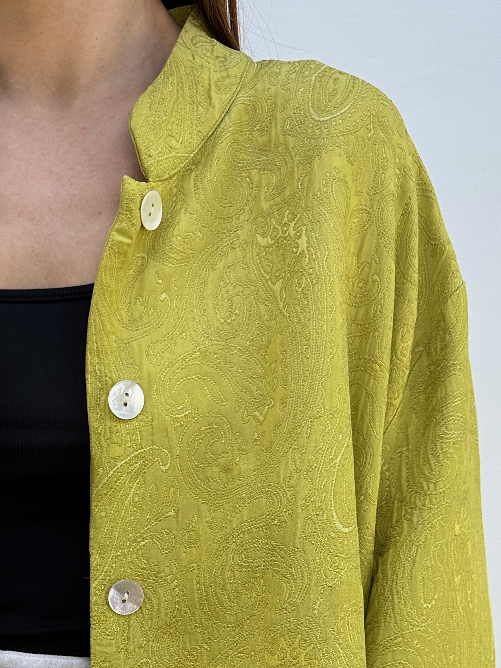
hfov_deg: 28.1
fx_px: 965
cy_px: 673
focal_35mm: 50
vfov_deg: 34.6
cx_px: 61
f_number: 1.78
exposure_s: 1/458
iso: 80
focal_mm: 6.86
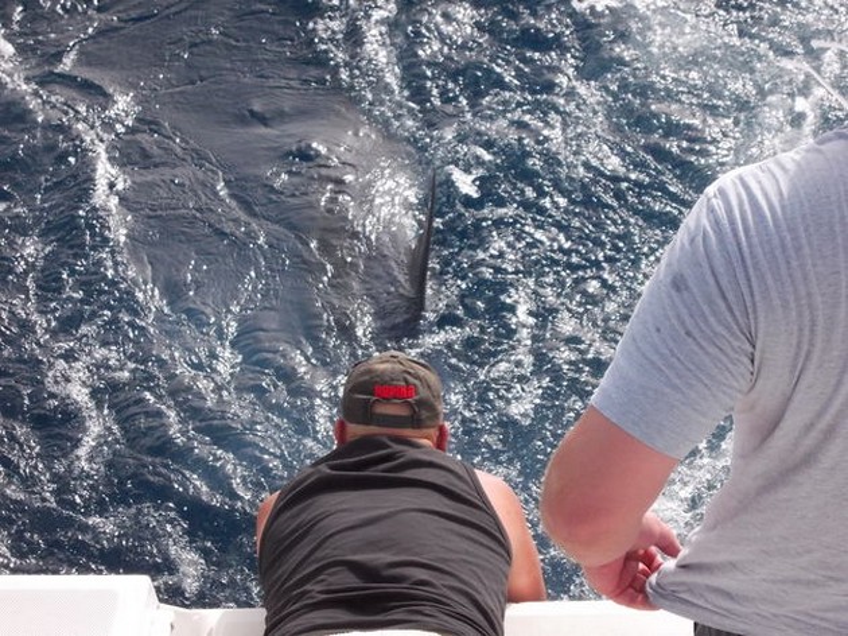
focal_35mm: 113
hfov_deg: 17.4
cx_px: 424
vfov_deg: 13.1
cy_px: 318
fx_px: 2767
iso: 200
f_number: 5.8
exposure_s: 1/500
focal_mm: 16
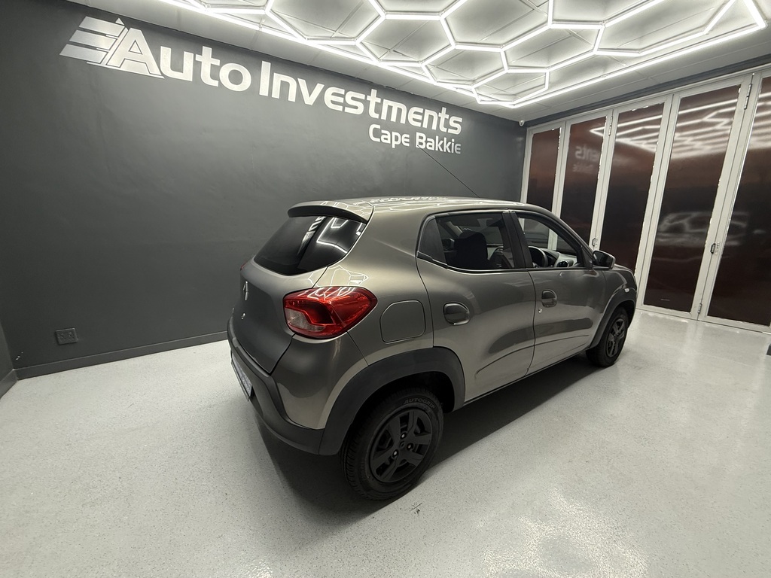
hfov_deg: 102.1
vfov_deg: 85.7
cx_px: 386
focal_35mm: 14
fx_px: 312
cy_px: 289
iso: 200
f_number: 2.2
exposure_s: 1/50
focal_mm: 2.22
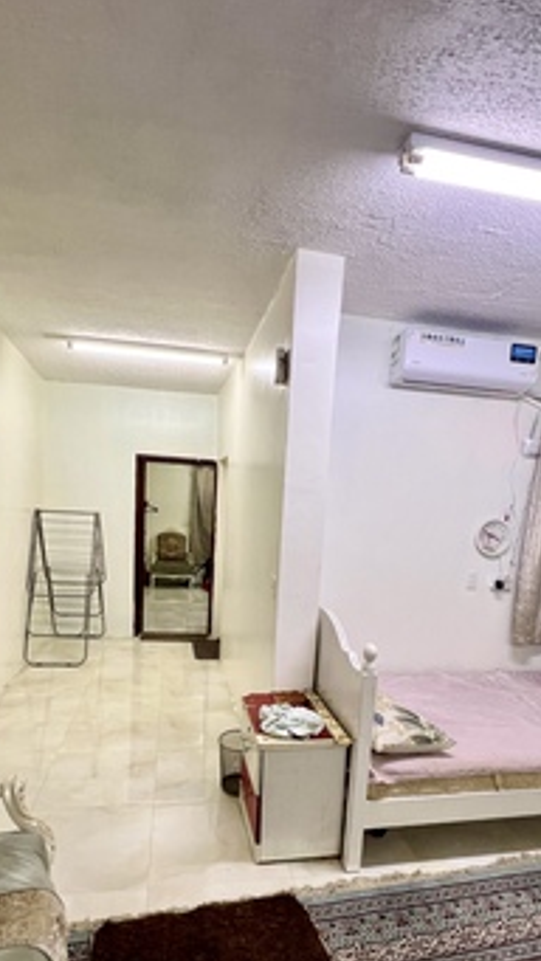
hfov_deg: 58.4
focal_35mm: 19
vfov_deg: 88.3
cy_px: 582
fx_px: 484
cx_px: 263
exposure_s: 1/120
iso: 250
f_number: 1.8
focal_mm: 1.57
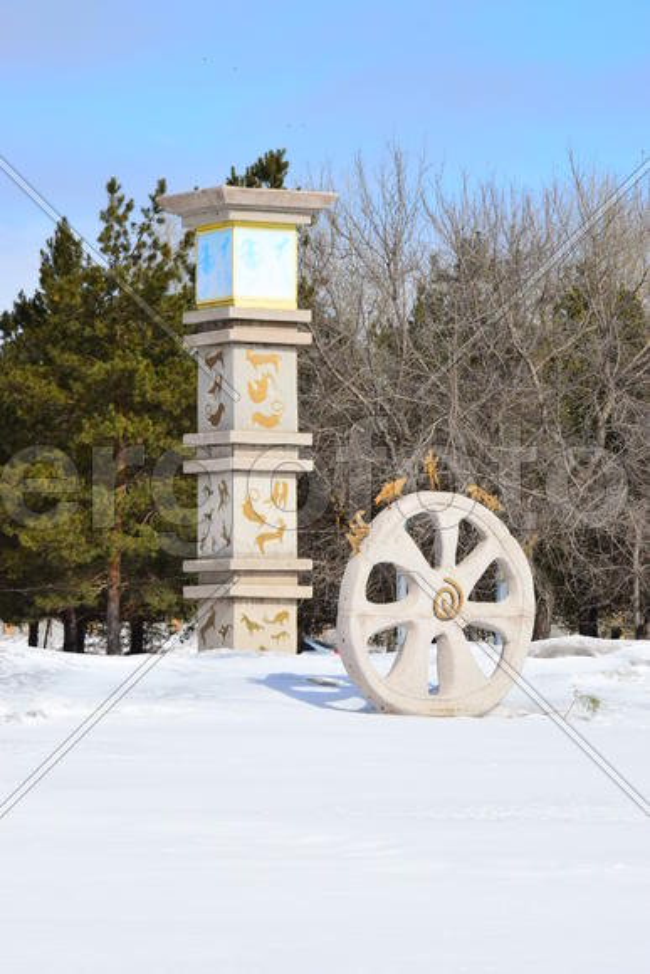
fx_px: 4263
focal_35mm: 158
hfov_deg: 8.7
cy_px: 487
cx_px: 325
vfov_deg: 13.0
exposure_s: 1/200
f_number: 11
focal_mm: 105
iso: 100
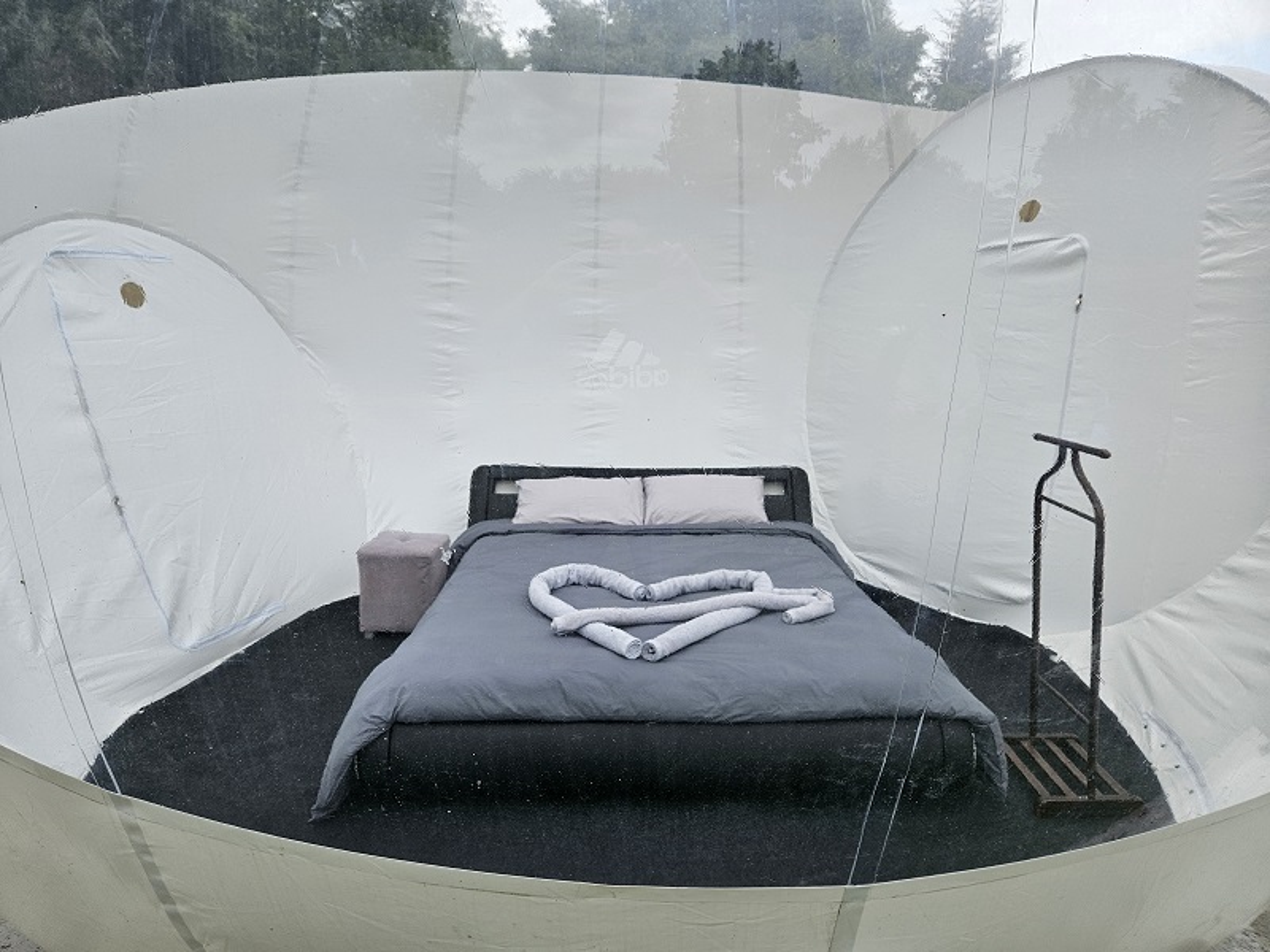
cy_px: 476
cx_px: 635
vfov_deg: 58.9
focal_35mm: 23
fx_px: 844
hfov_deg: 73.9
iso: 50
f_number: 1.8
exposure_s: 1/180
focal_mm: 5.4
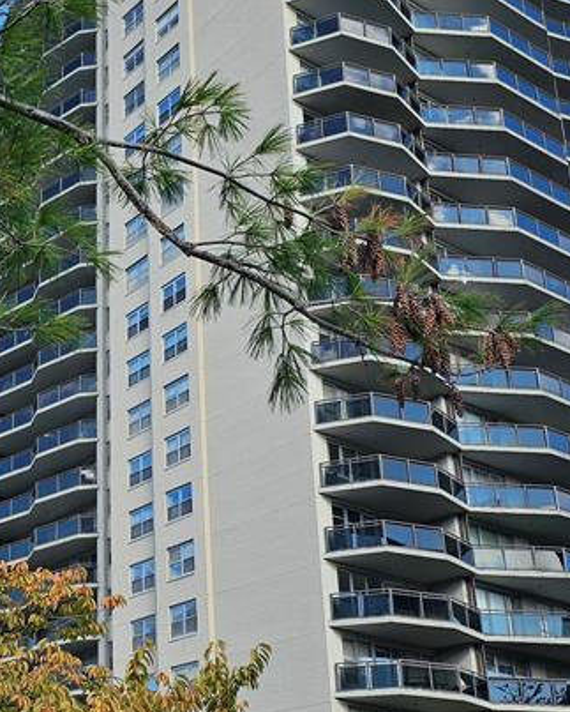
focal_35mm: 57
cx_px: 67
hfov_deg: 25.9
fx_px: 1201
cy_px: 493
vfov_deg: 32.6
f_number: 1.7
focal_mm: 6.3
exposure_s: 1/405
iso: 10
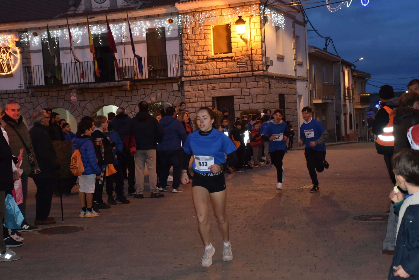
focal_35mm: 58
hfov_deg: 34.5
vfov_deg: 23.4
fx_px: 675
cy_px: 140
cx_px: 213
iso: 1400
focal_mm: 38
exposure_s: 1/60
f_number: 4.2
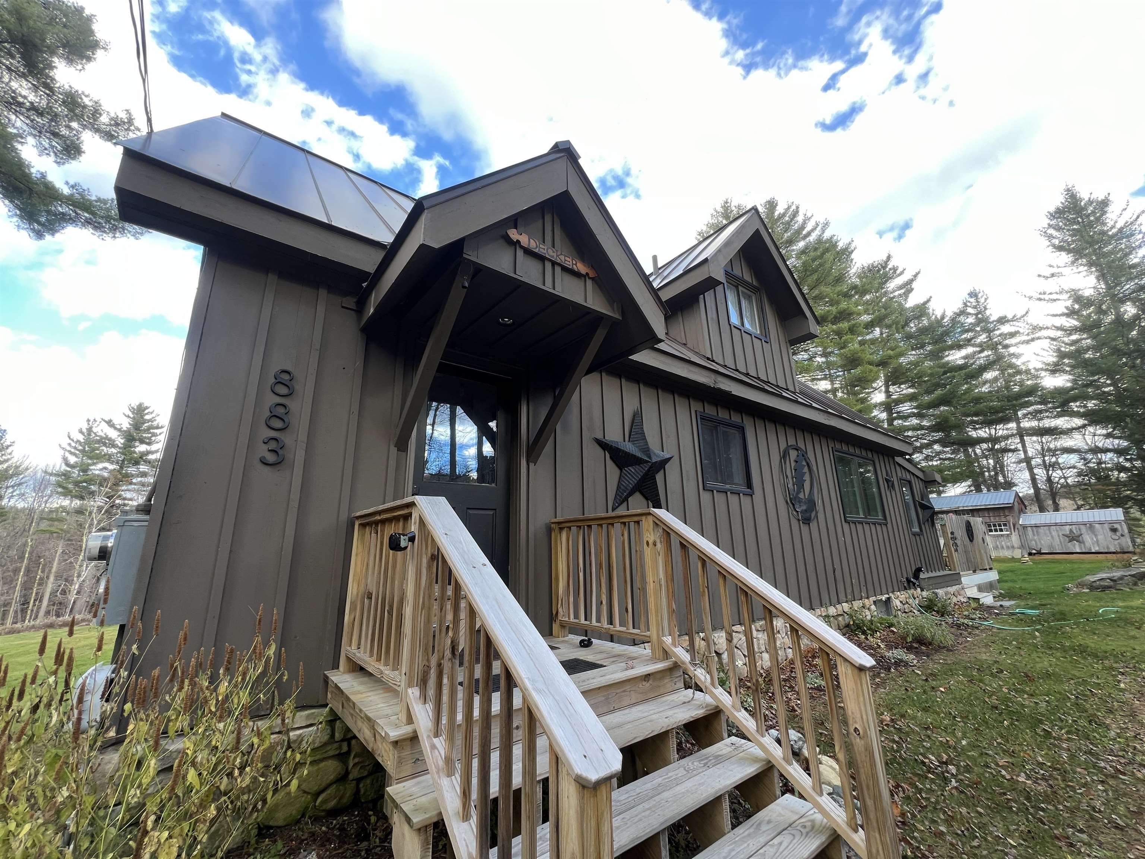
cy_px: 430
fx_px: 430
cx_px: 572
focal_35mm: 13
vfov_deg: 89.9
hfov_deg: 106.2
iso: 50
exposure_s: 1/99
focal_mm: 1.57
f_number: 1.8
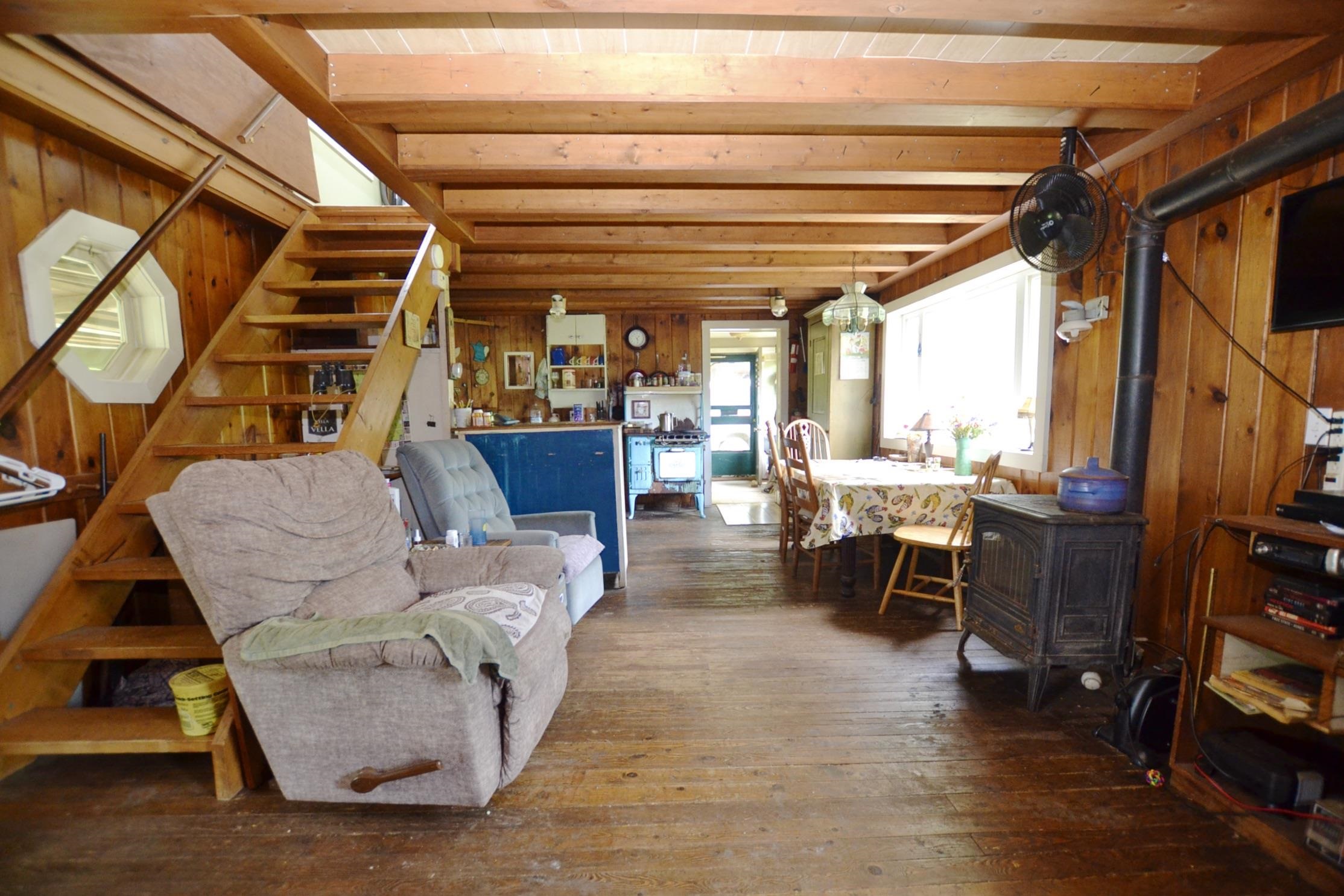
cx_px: 672
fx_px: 560
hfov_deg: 100.4
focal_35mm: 15
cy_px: 448
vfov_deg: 77.3
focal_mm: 10
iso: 1000
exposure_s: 1/60
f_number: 3.5
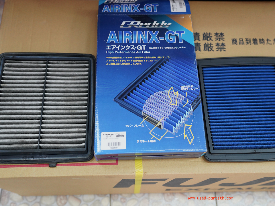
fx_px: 302
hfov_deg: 49.0
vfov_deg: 37.7
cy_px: 103
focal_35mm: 38
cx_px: 145
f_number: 2.8
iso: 1600
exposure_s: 1/320
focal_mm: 35
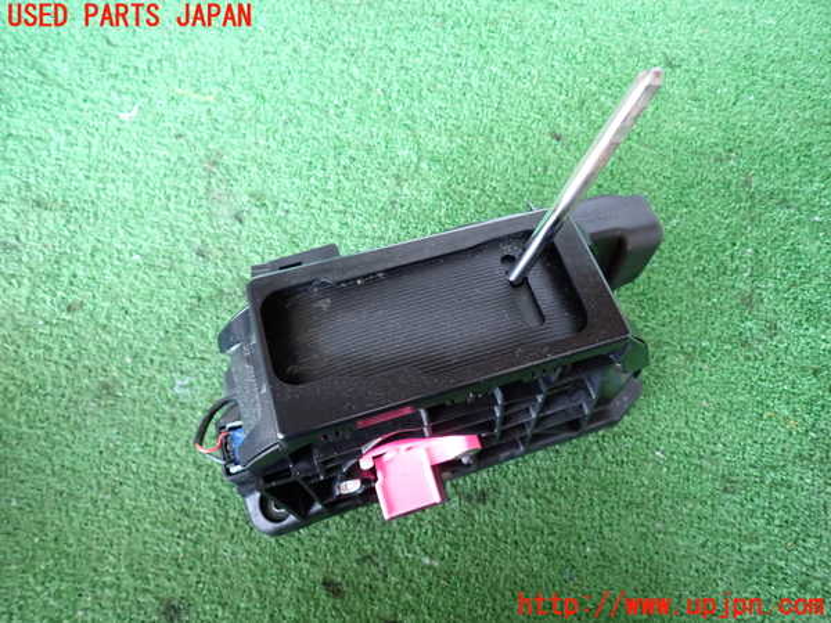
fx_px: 600
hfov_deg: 69.4
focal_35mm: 25
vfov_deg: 54.9
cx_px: 416
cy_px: 312
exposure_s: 1/30
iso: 400
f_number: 2
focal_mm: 4.5
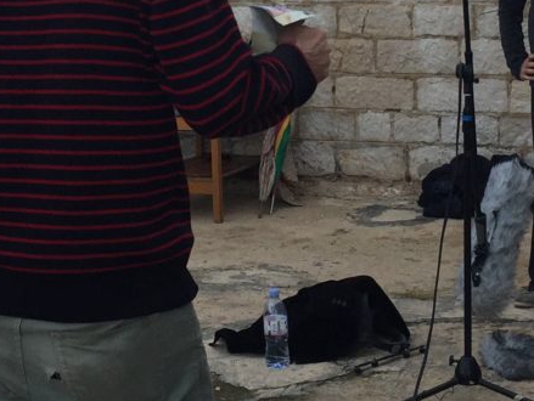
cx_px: 237
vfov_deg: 14.6
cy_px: -41
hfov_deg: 19.8
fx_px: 1528
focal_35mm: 99
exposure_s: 1/1364
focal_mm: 4.15
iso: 32
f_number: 2.2
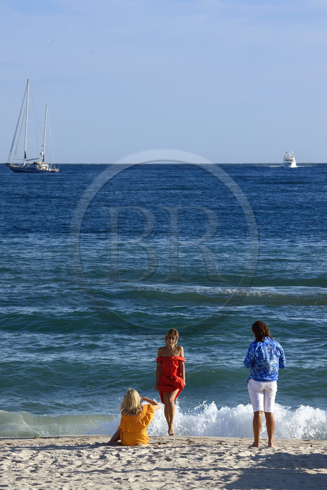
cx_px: 164
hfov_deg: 6.9
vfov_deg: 10.3
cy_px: 245
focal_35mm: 200
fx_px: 2725
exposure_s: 1/320
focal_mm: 200
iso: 200
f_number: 11
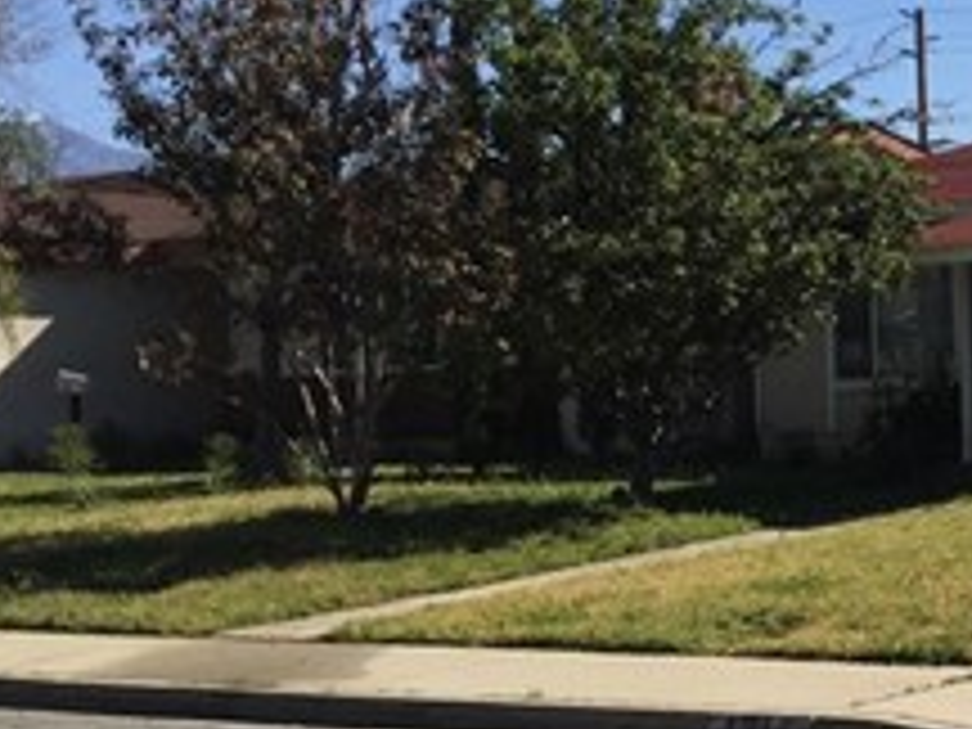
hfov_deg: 20.1
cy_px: 495
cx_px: 1386
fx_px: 2415
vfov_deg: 17.1
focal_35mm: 86
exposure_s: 1/2475
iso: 32
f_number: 2.2
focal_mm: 4.15
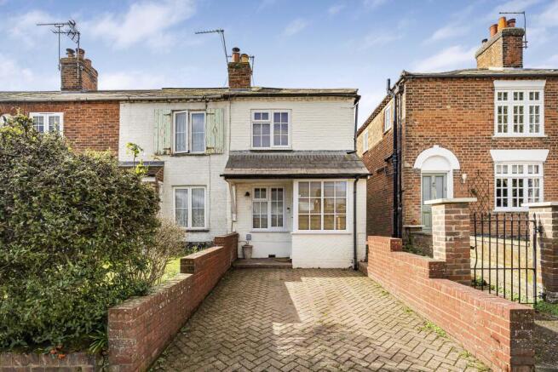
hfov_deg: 91.0
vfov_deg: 68.3
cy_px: 186
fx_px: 274
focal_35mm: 18
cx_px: 279
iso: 400
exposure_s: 1/400
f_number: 9
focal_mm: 17.7
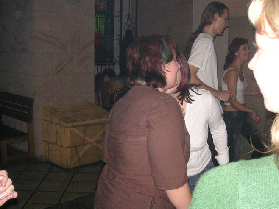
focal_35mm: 45
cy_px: 111
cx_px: 151
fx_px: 363
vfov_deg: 32.2
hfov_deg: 42.1
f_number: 2.8
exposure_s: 1/45
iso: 160
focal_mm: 6.1
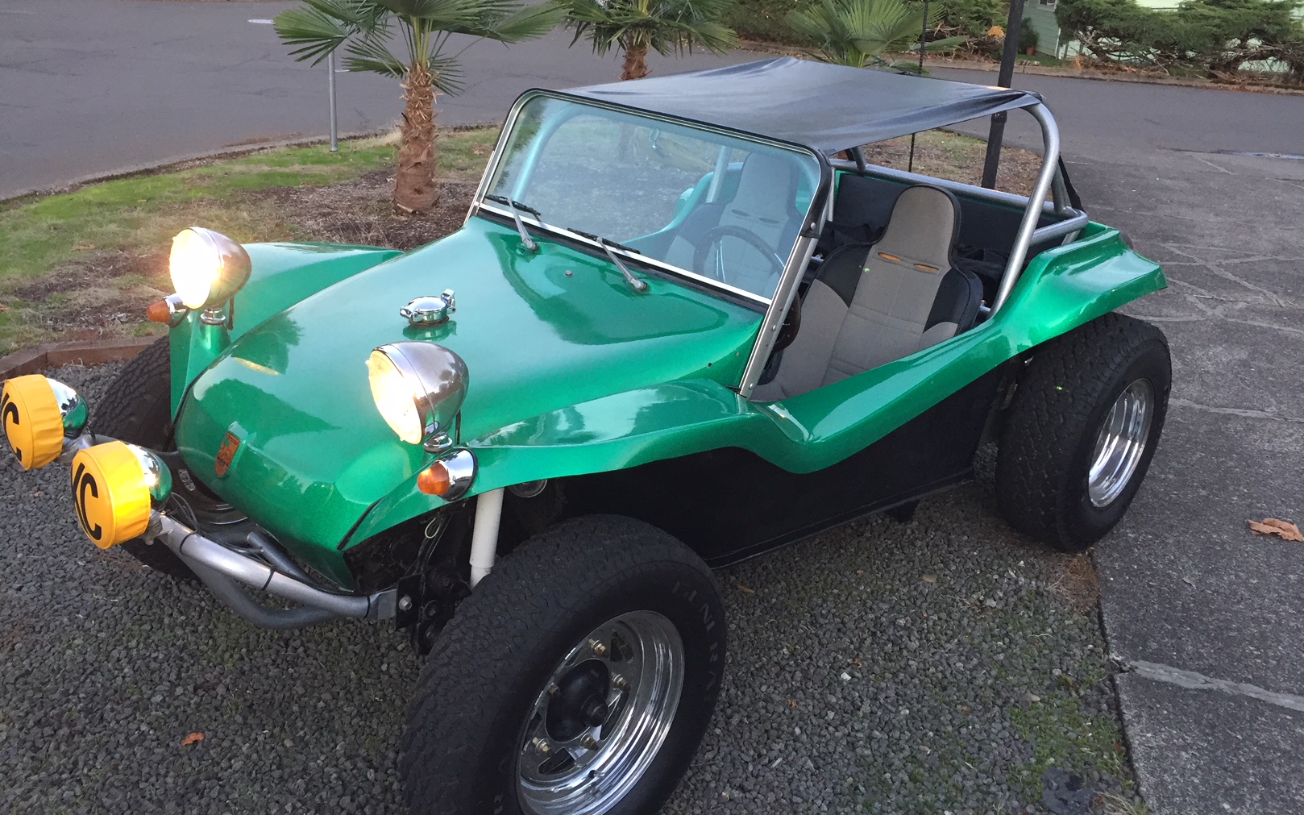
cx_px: 654
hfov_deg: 61.2
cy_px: 324
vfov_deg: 40.4
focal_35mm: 31
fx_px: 1102
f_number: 2.2
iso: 100
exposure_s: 1/30
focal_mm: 4.15
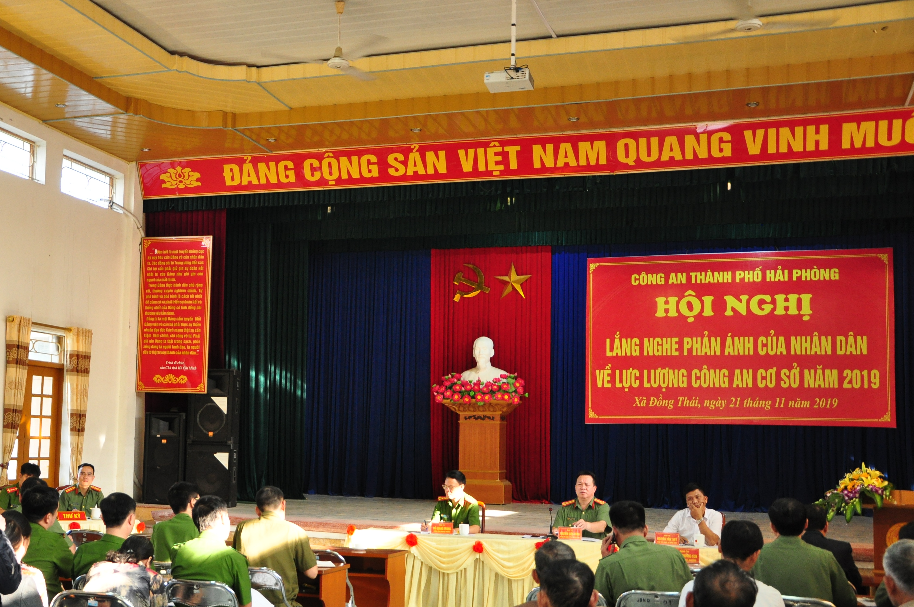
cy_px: 356
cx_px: 338
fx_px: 1208
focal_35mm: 48
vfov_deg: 28.2
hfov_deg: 41.1
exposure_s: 1/60
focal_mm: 25
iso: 800
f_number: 4
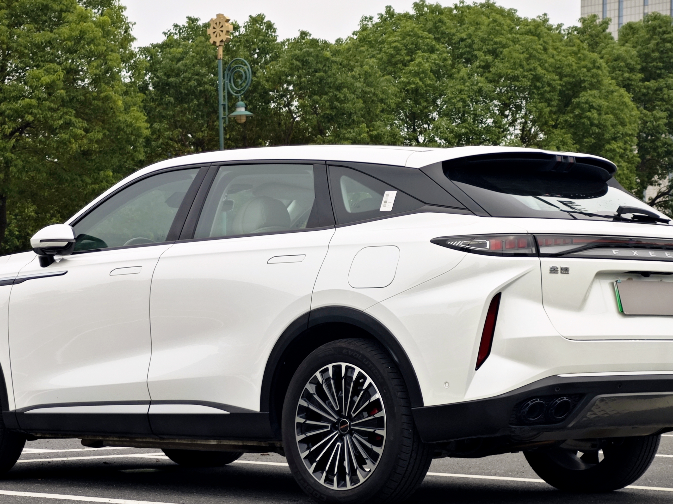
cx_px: 316
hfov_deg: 18.2
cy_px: 279
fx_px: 2099
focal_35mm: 108
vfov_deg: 13.7
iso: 50
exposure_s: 1/483
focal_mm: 9
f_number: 2
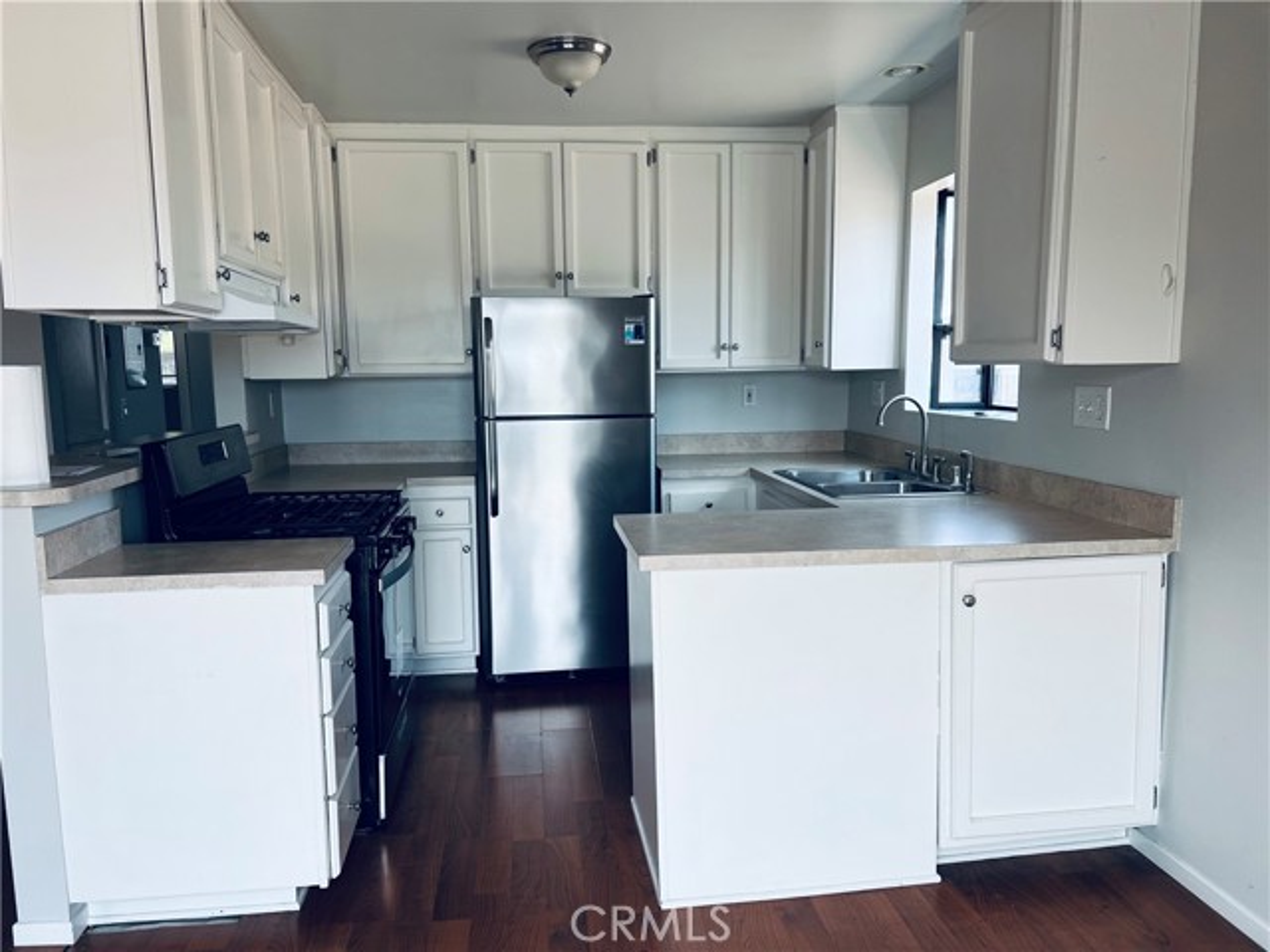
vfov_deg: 53.1
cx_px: 635
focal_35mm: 26
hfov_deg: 67.3
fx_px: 954
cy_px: 476
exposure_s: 1/330
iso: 50
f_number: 1.5
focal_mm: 5.7
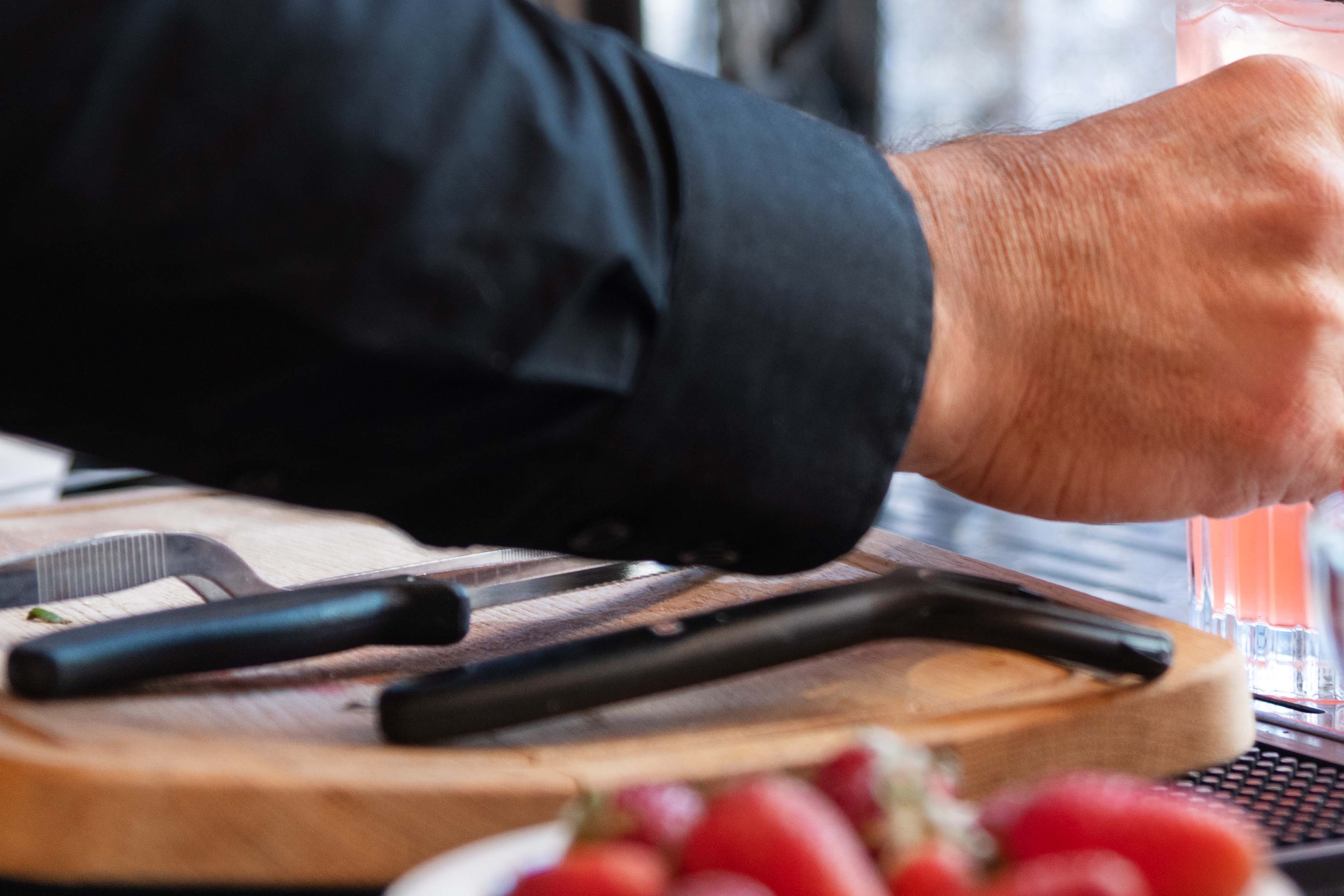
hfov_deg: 16.0
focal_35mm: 128
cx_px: 908
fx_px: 4778
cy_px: 134
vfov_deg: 10.7
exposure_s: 1/160
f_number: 3.2
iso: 320
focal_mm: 56
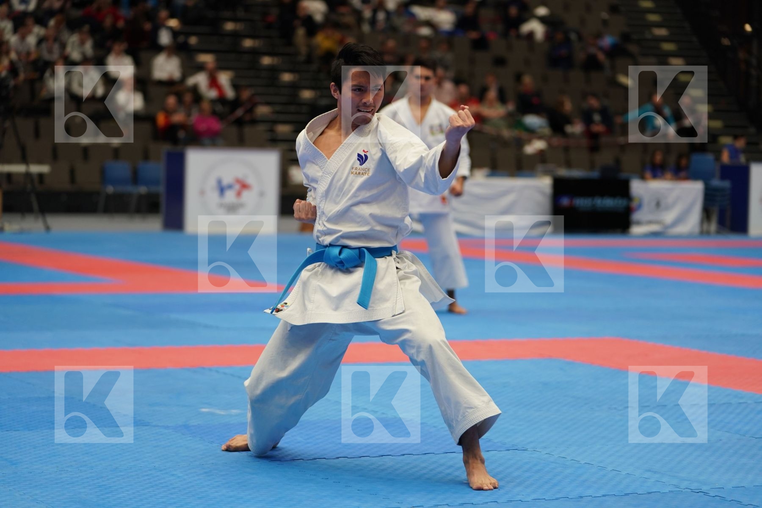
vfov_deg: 13.6
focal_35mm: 101
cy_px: 254
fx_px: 2138
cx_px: 381
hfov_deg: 20.2
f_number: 2.8
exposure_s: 1/500
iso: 1000
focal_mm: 101
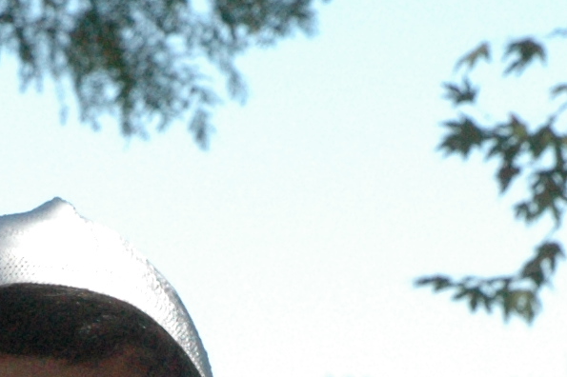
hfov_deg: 5.4
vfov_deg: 3.6
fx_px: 5966
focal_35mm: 379
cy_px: 759
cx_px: 46
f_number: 11
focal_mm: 50
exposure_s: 1/500
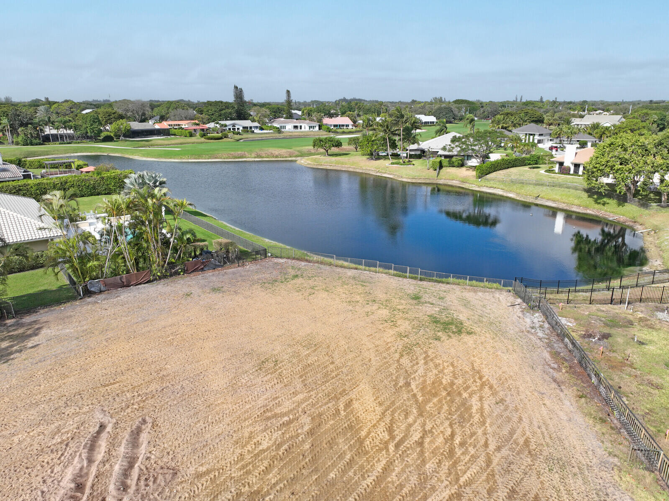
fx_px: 464
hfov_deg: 71.6
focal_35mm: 24
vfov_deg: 56.8
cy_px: 250
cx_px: 334
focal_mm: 12.29
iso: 100
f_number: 2.8
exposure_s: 1/200
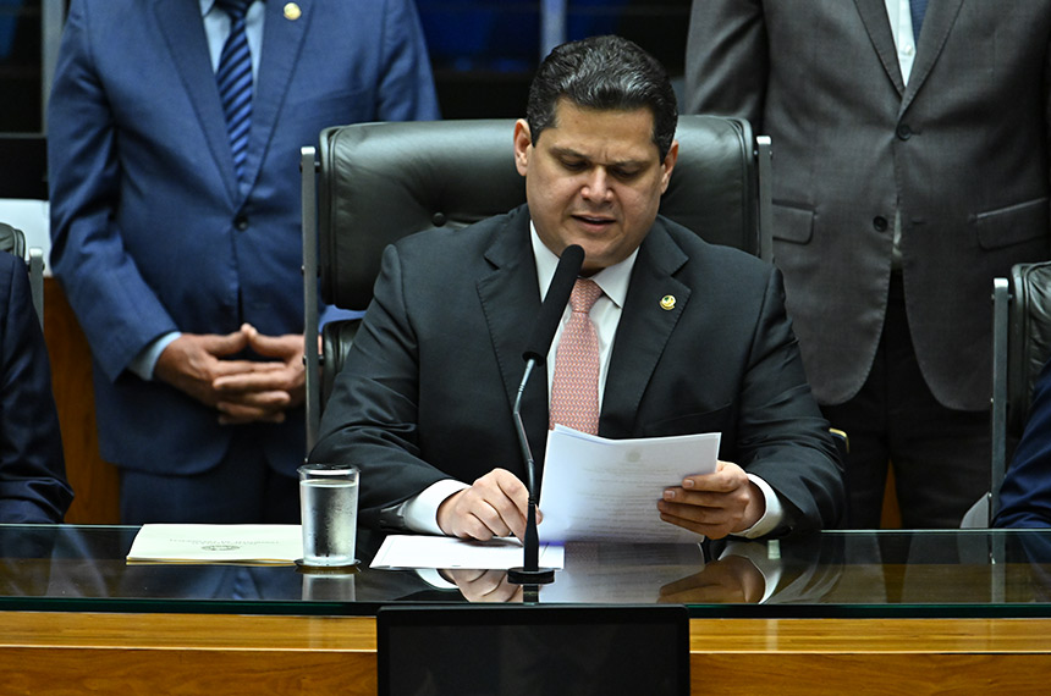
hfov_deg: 5.2
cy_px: 348
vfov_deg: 3.4
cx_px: 526
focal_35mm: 400
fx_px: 11656
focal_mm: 400
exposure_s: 1/200
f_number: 4.5
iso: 4000
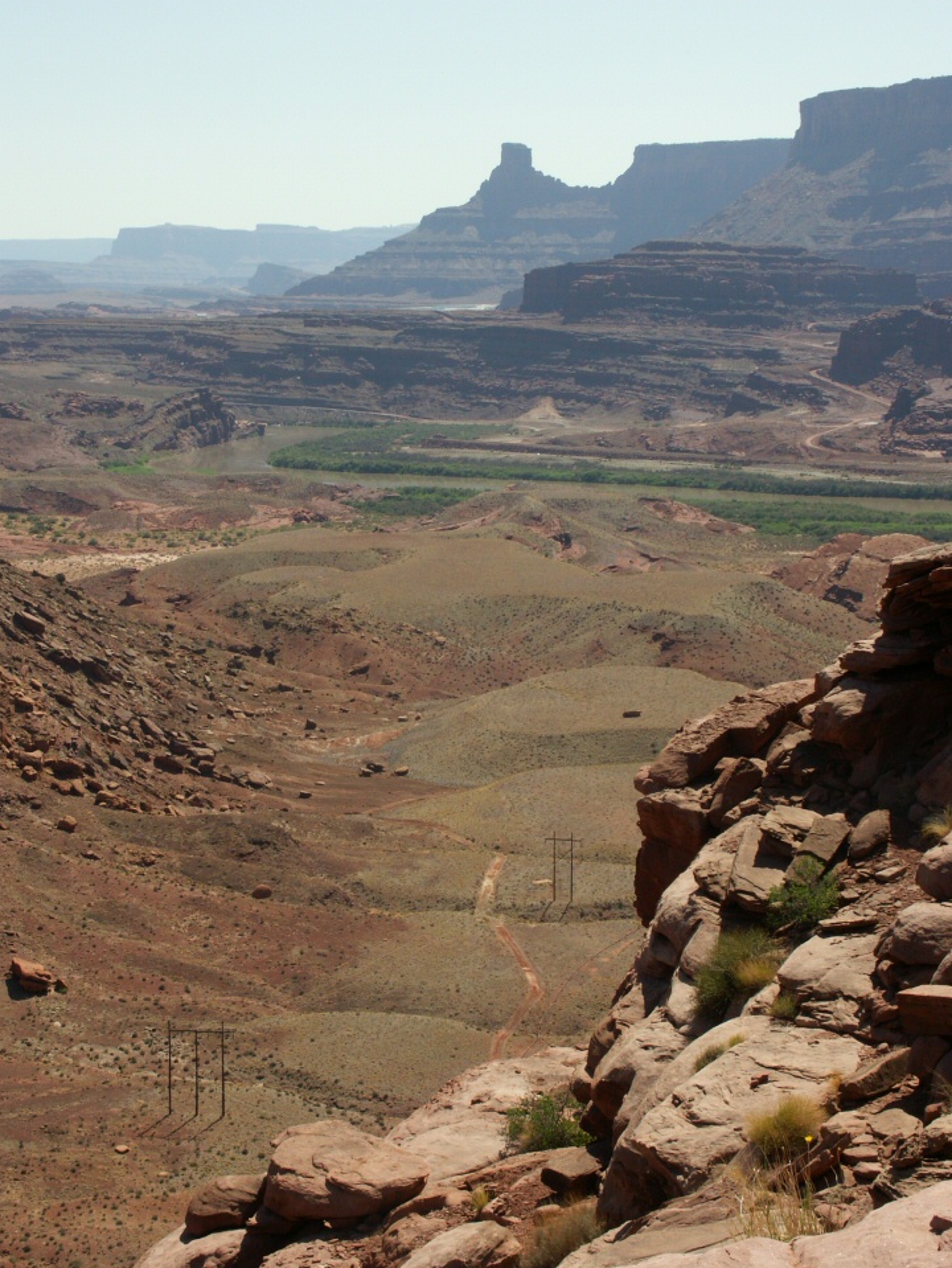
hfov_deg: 19.9
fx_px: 2712
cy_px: 649
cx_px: 472
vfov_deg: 26.3
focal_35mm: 74
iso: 64
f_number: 7.1
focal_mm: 18.11
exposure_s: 1/320
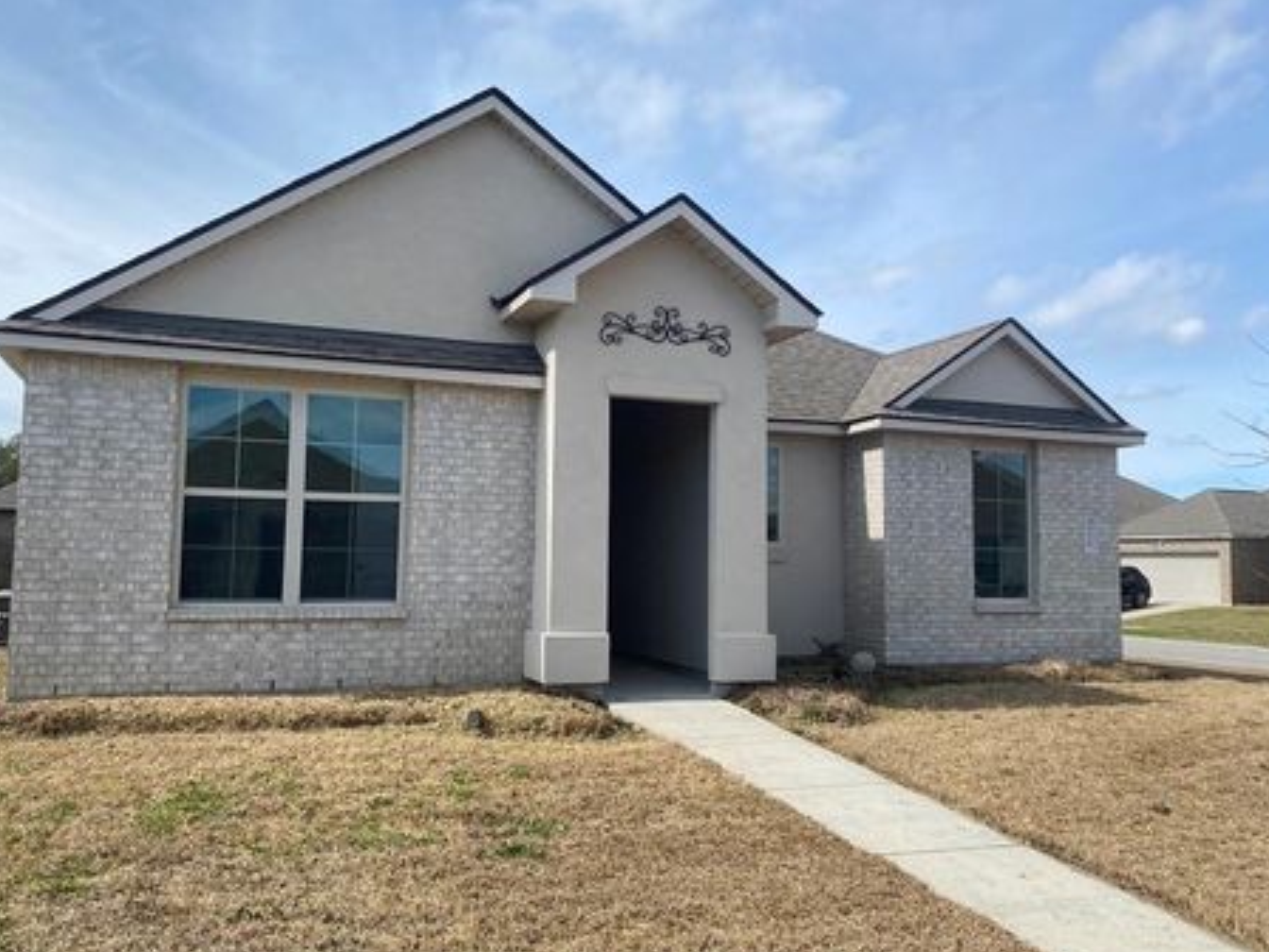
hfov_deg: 61.6
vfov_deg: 48.2
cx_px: 601
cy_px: 480
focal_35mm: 29
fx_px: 1063
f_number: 1.8
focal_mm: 4.25
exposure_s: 1/2625
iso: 32
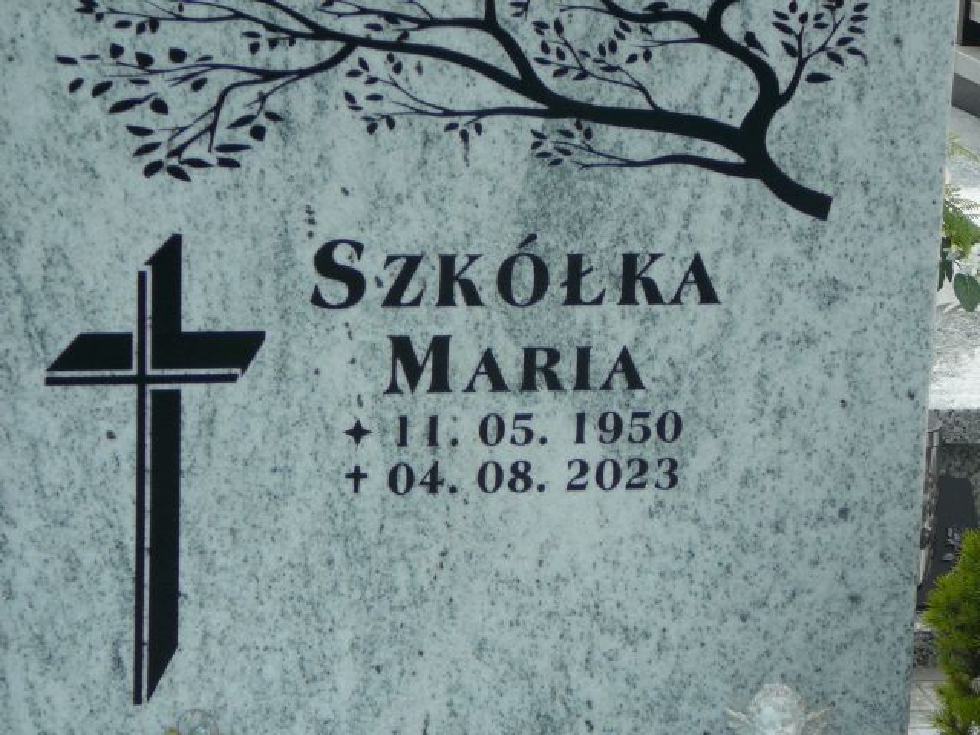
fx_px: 2973
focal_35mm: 105
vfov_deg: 14.1
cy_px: 368
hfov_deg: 18.7
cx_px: 490
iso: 80
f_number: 3.9
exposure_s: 1/200
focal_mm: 15.6
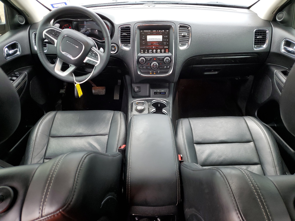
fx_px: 222
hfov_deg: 67.3
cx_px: 148
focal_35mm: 26
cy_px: 110
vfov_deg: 53.1
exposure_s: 1/120
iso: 86
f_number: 1.5
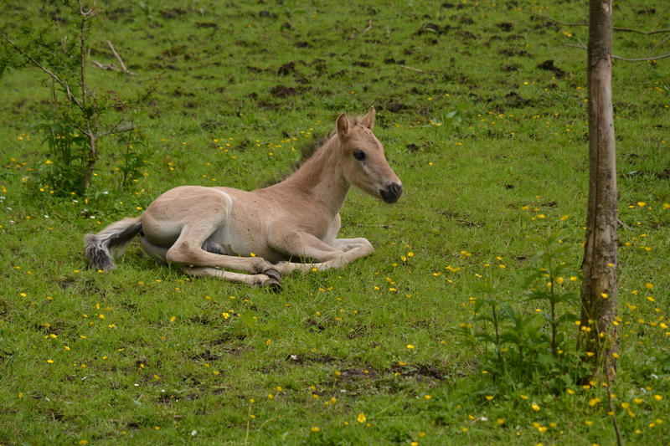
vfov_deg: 10.7
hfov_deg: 16.1
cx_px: 335
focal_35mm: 128
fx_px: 2372
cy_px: 223
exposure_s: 1/1250
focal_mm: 85
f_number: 5
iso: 400
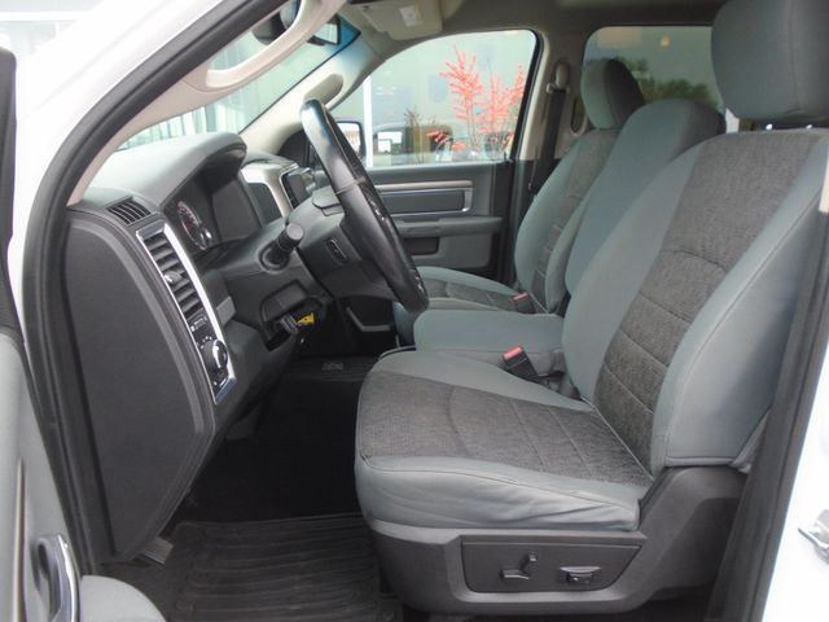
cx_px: 414
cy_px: 311
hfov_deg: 67.3
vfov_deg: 53.1
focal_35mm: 26
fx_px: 623
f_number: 3.2
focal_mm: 4.6
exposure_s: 1/50
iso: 100
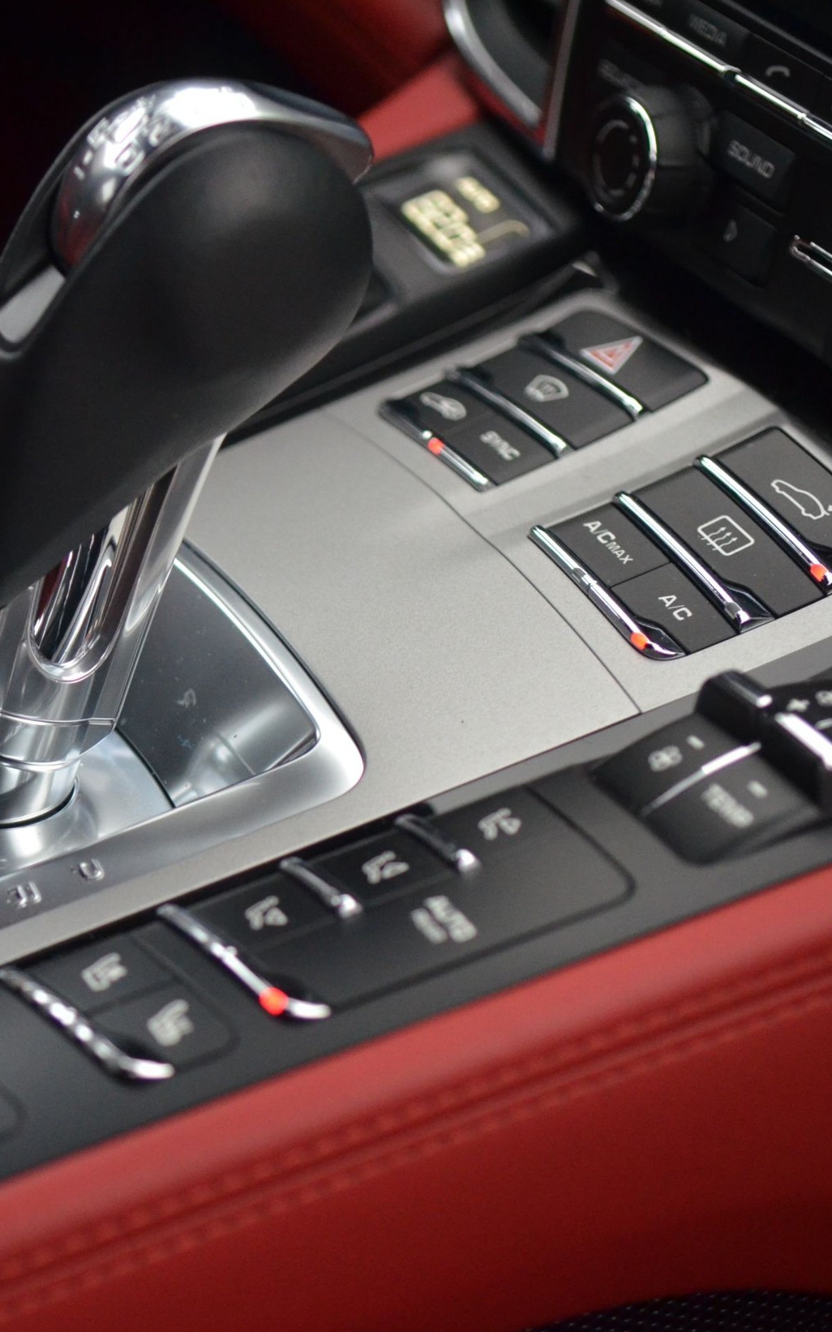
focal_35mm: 79
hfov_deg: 16.3
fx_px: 2867
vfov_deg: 26.2
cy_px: 671
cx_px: 96
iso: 1600
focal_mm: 34
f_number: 2.8
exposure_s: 1/250
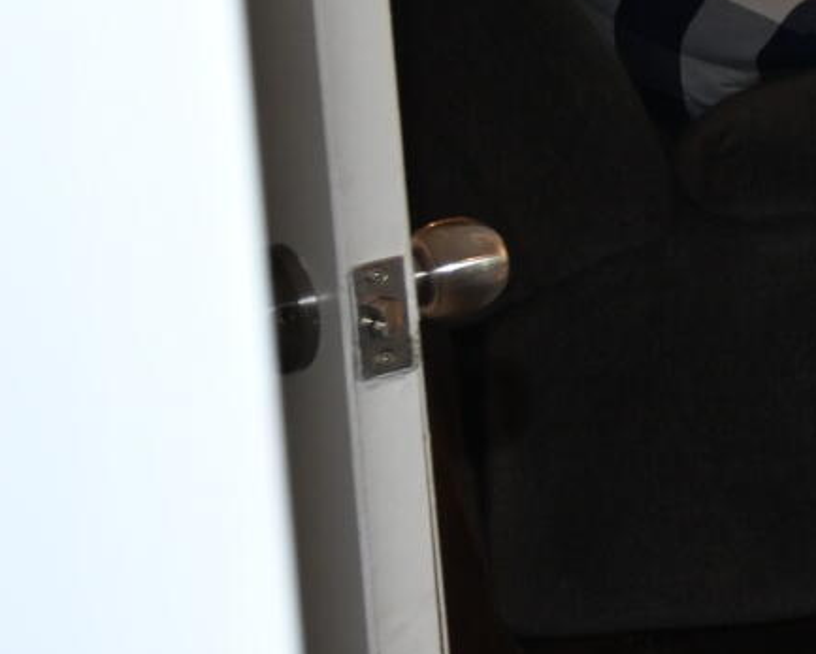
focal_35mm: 156
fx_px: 3770
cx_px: 2808
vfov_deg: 9.5
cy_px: -467
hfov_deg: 8.8
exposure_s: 1/60
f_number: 4
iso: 280
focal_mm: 24
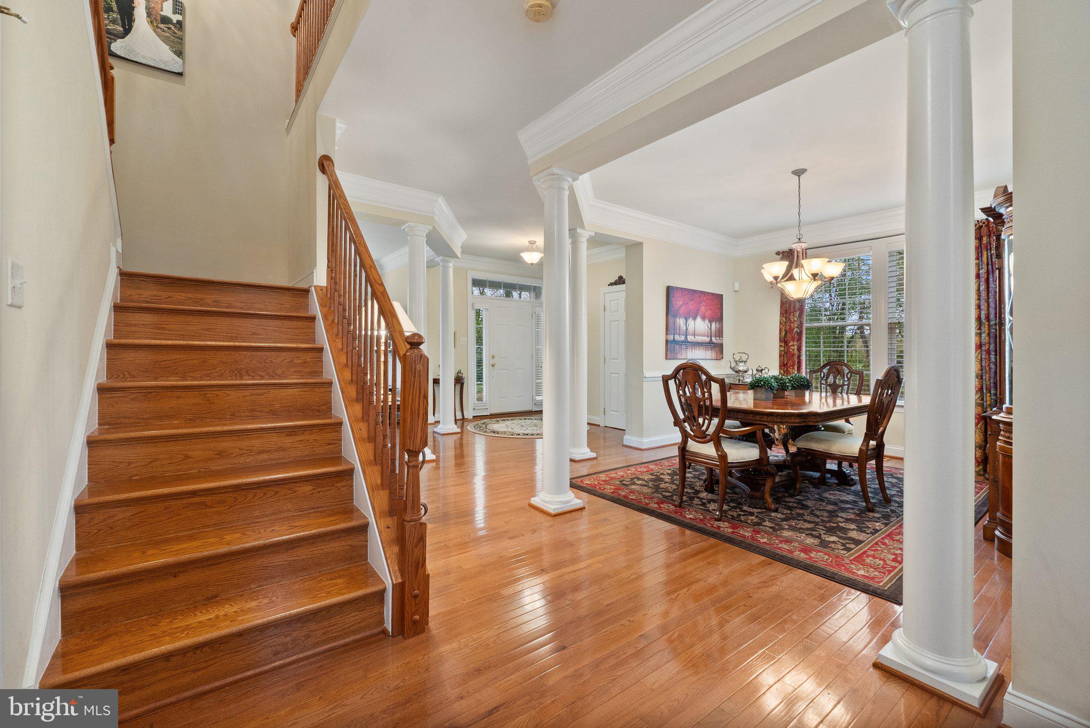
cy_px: 364
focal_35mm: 15
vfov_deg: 77.4
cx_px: 545
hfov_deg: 100.4
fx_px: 454
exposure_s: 1/1.67
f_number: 8
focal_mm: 10
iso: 800
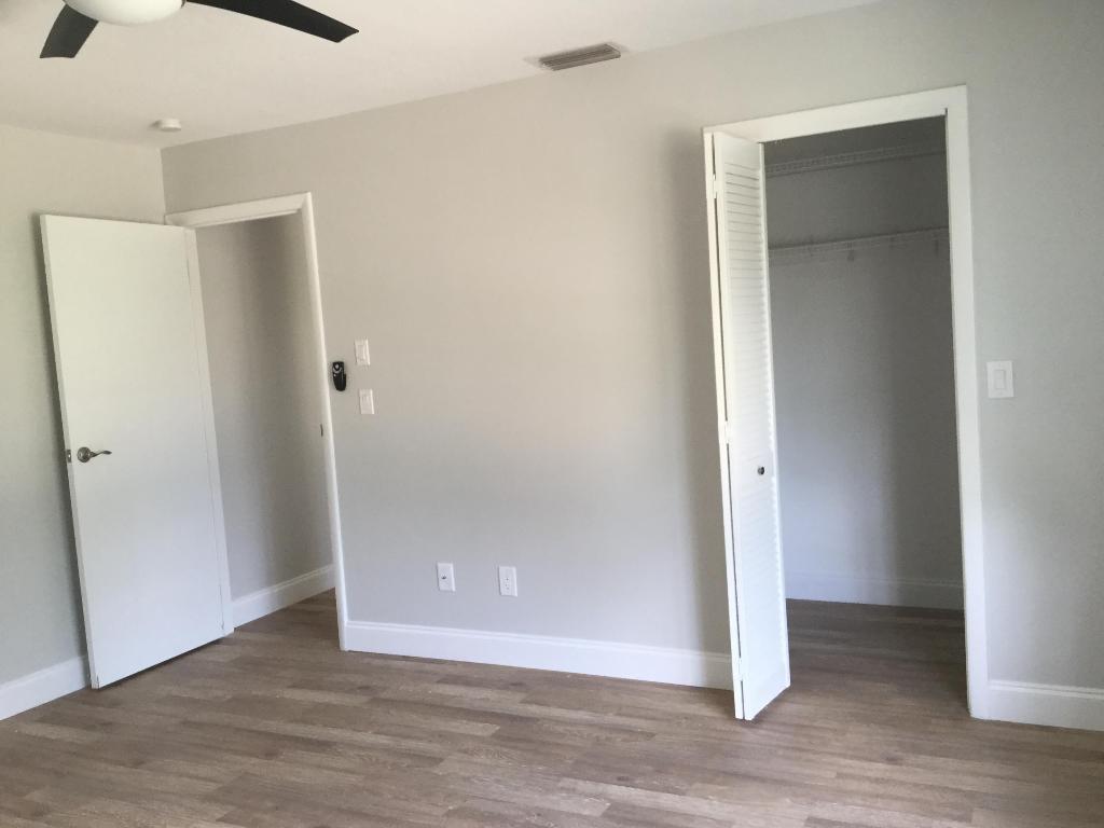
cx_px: 552
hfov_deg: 58.4
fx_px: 989
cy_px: 414
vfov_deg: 45.4
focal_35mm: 31
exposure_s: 1/30
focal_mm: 3.3
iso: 50
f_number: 2.4
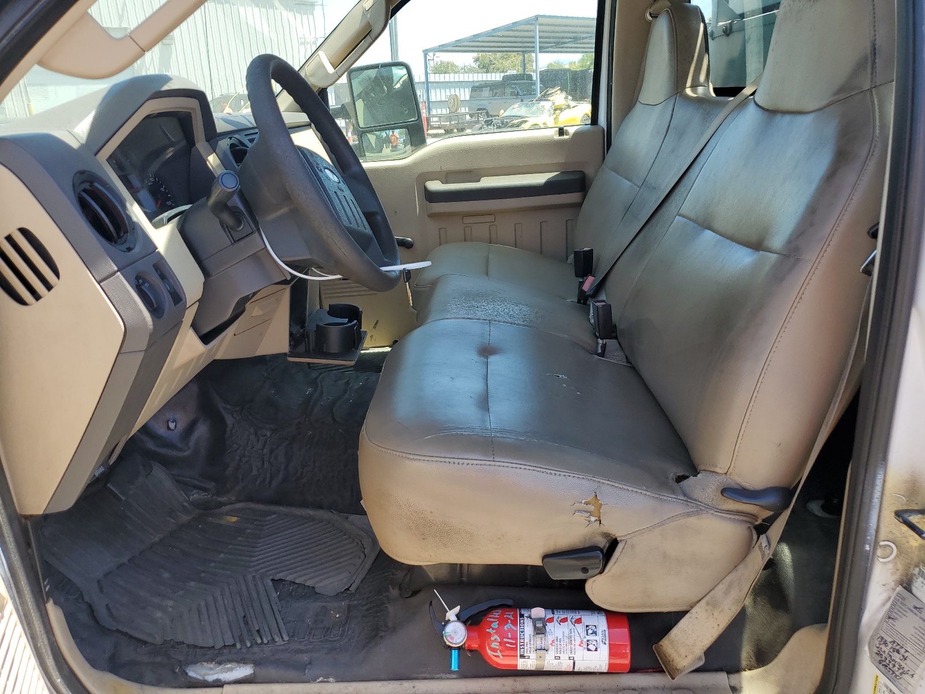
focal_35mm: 26
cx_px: 462
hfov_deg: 67.3
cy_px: 347
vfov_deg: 53.1
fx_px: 695
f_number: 1.5
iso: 50
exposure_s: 1/588
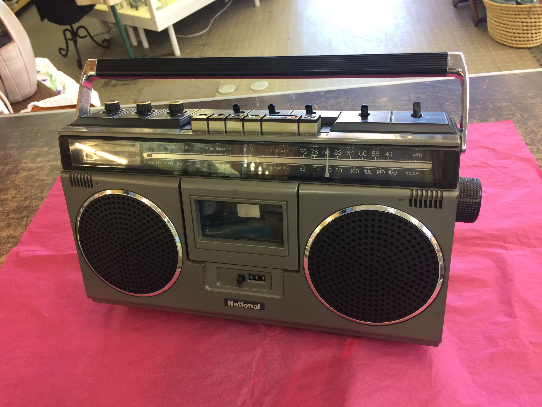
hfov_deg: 61.7
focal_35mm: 29
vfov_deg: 48.2
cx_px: 271
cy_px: 204
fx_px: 454
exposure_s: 1/30
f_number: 2.2
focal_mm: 4.15
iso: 50
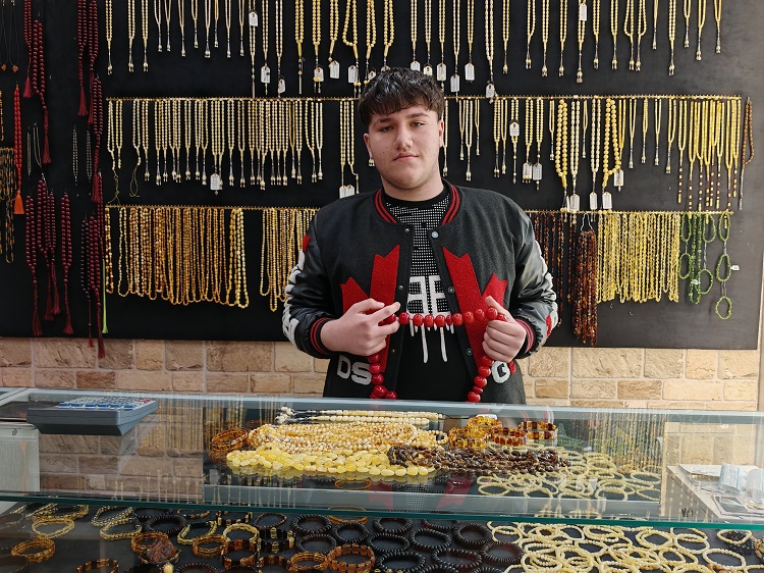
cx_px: 382
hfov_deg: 65.3
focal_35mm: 27
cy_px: 286
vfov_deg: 51.3
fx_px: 596
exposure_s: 1/100
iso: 400
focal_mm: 6.83
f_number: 2
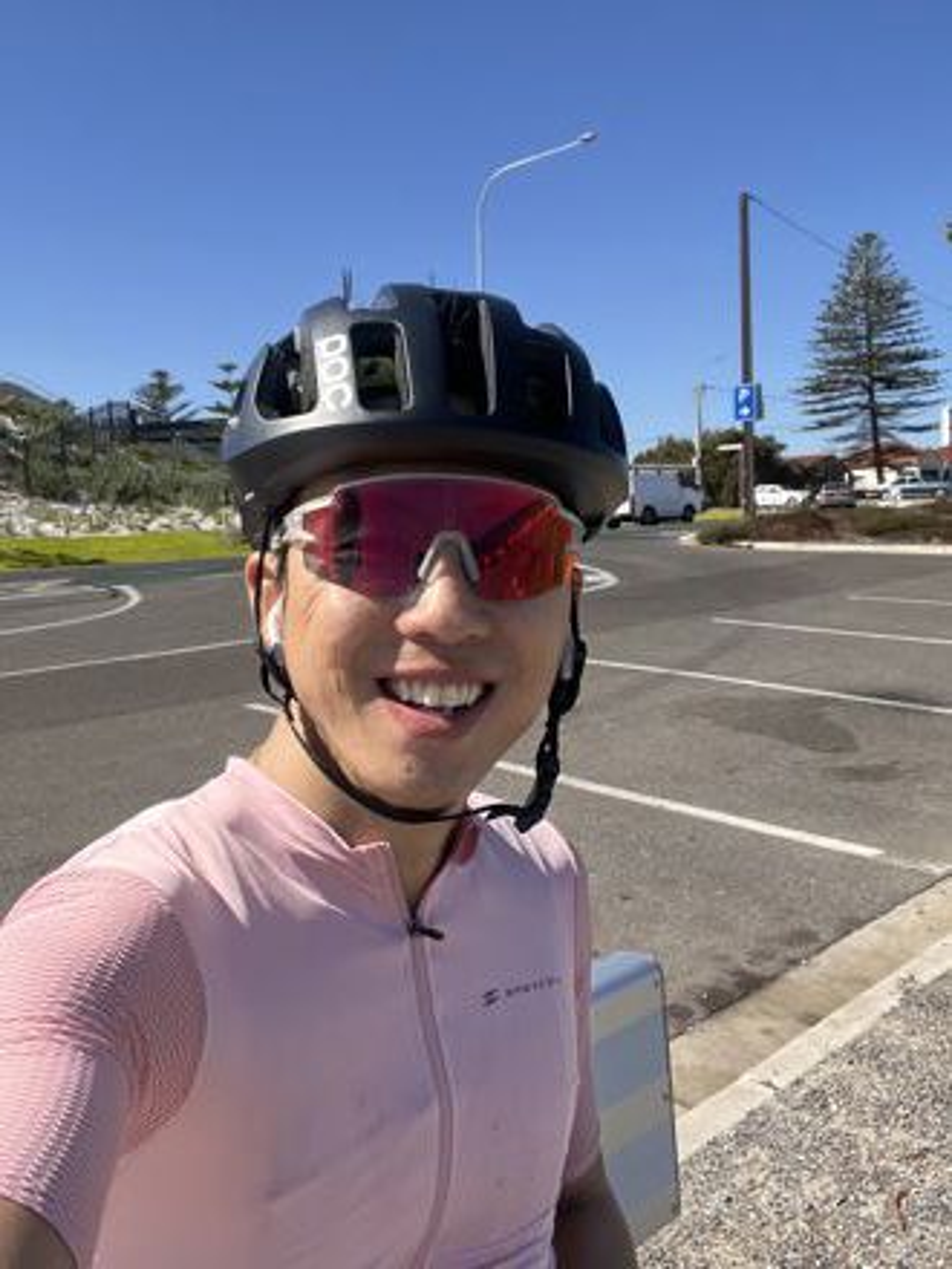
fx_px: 1100
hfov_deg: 46.8
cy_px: 634
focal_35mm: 30
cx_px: 476
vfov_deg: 60.0
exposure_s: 1/621
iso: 32
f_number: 2.2
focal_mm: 2.71
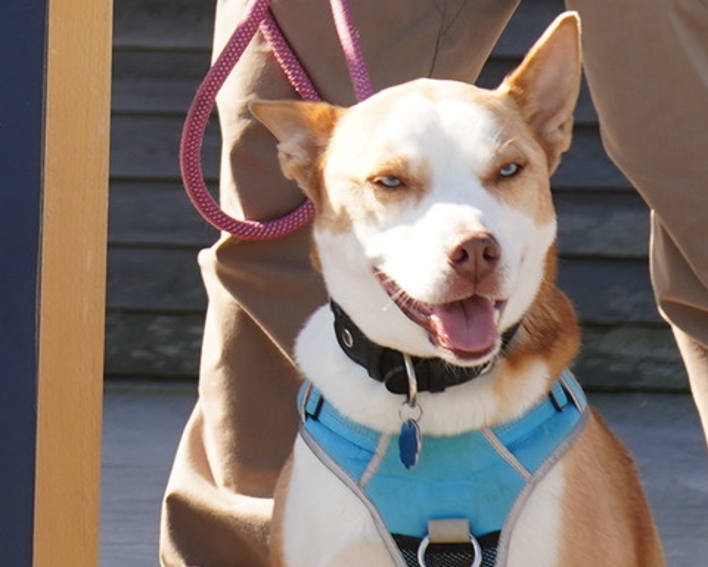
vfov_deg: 6.0
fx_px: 5406
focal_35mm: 258
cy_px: -167
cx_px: -531
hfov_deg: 7.3
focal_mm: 44
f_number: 4.5
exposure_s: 1/400
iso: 125
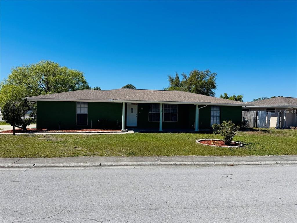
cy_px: 112
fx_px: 206
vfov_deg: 56.8
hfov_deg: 71.6
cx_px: 148
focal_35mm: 24
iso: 80
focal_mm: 6.76
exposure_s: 1/6410
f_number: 1.78
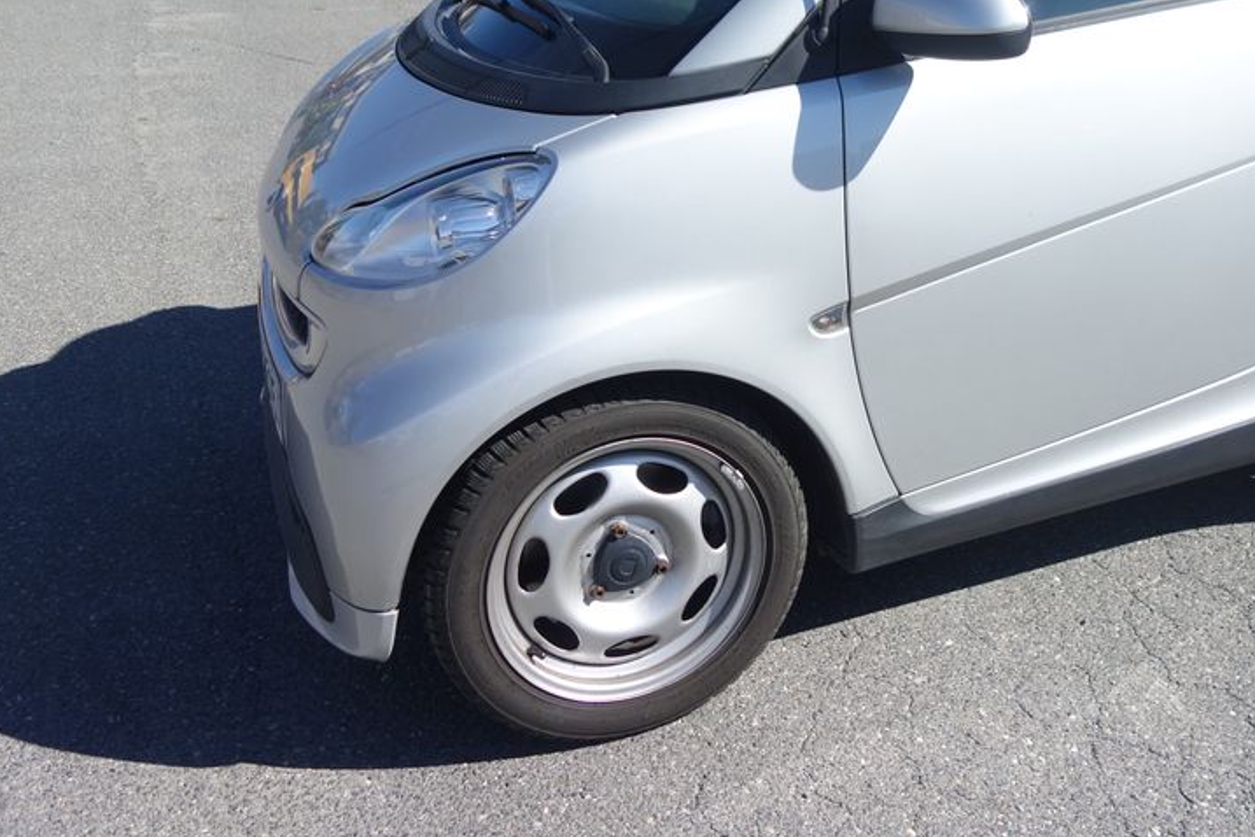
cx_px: 886
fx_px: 1394
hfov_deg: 47.3
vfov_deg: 33.0
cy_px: 244
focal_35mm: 40
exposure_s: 1/2000
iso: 125
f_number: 2.2
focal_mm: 10.4
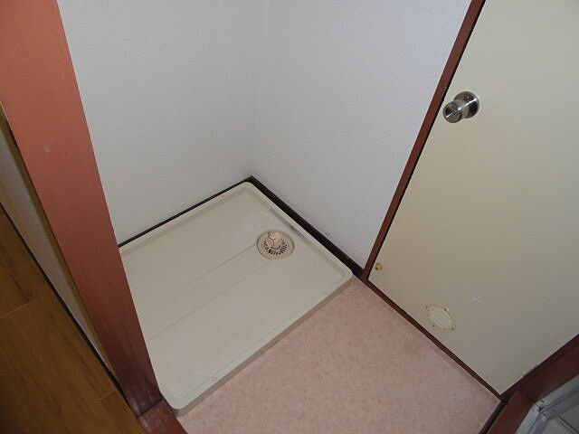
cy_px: 217
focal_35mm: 26
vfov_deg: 53.1
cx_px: 290
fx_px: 435
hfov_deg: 67.3
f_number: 3.5
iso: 100
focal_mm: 4.6
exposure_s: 1/60
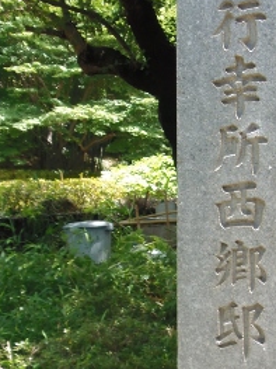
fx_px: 777
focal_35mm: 73
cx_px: 206
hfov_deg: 20.0
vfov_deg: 26.5
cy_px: 122
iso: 64
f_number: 3.2
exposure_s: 1/60
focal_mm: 5.5
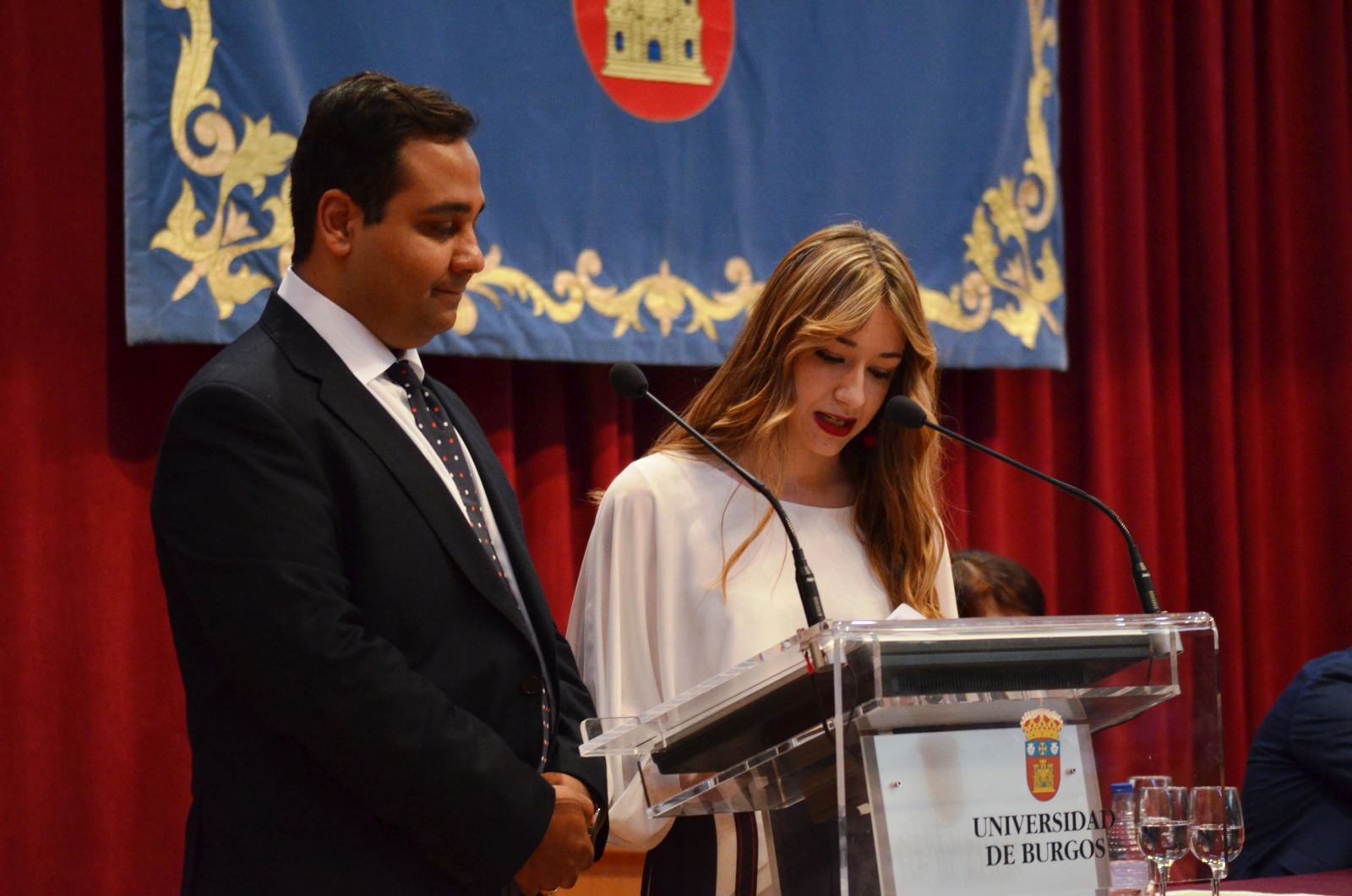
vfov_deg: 13.4
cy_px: 448
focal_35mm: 102
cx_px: 676
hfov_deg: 20.1
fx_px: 3823
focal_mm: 68
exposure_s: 1/125
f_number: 4.2
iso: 2000
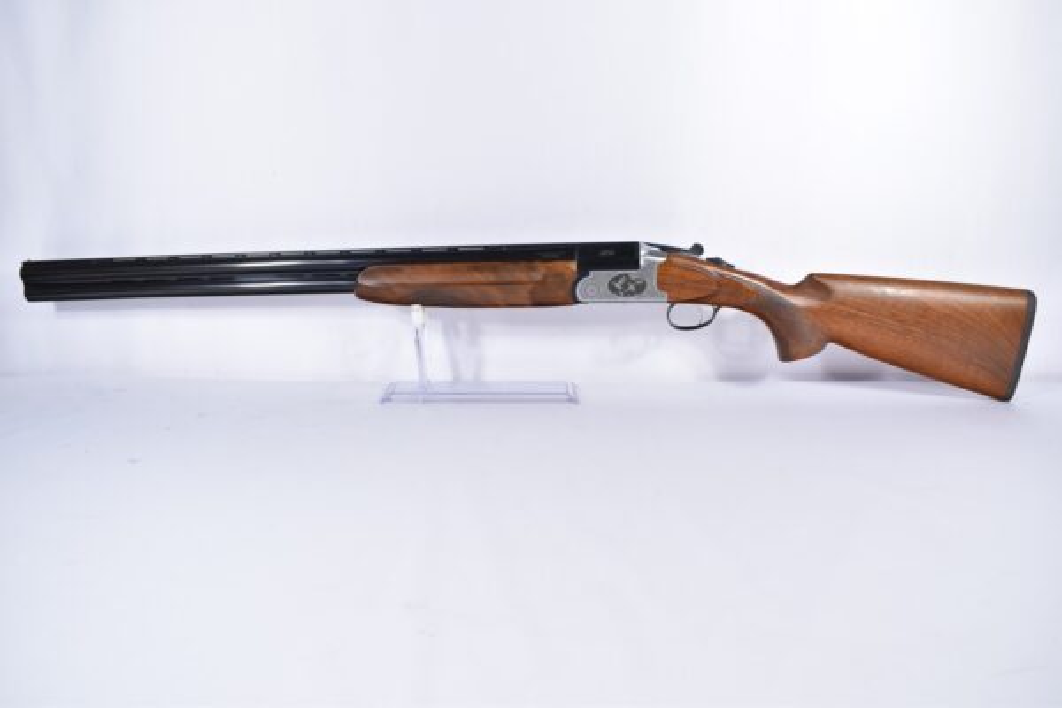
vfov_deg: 47.9
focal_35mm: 27
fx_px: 796
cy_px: 354
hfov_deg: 67.4
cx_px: 531
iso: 640
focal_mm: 18
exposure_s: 1/40
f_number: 5
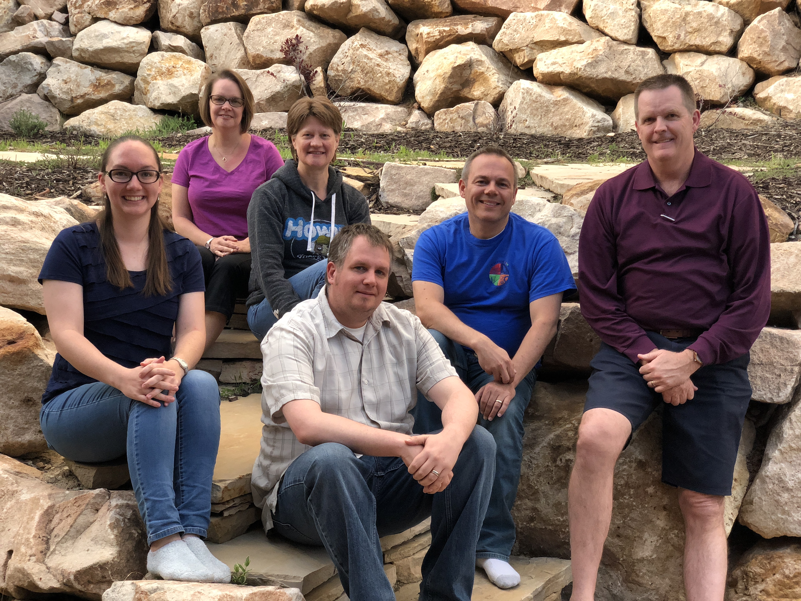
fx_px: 1203
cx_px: 400
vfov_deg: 28.0
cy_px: 300
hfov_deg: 36.8
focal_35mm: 52
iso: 100
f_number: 2.4
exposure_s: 1/60
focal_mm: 6
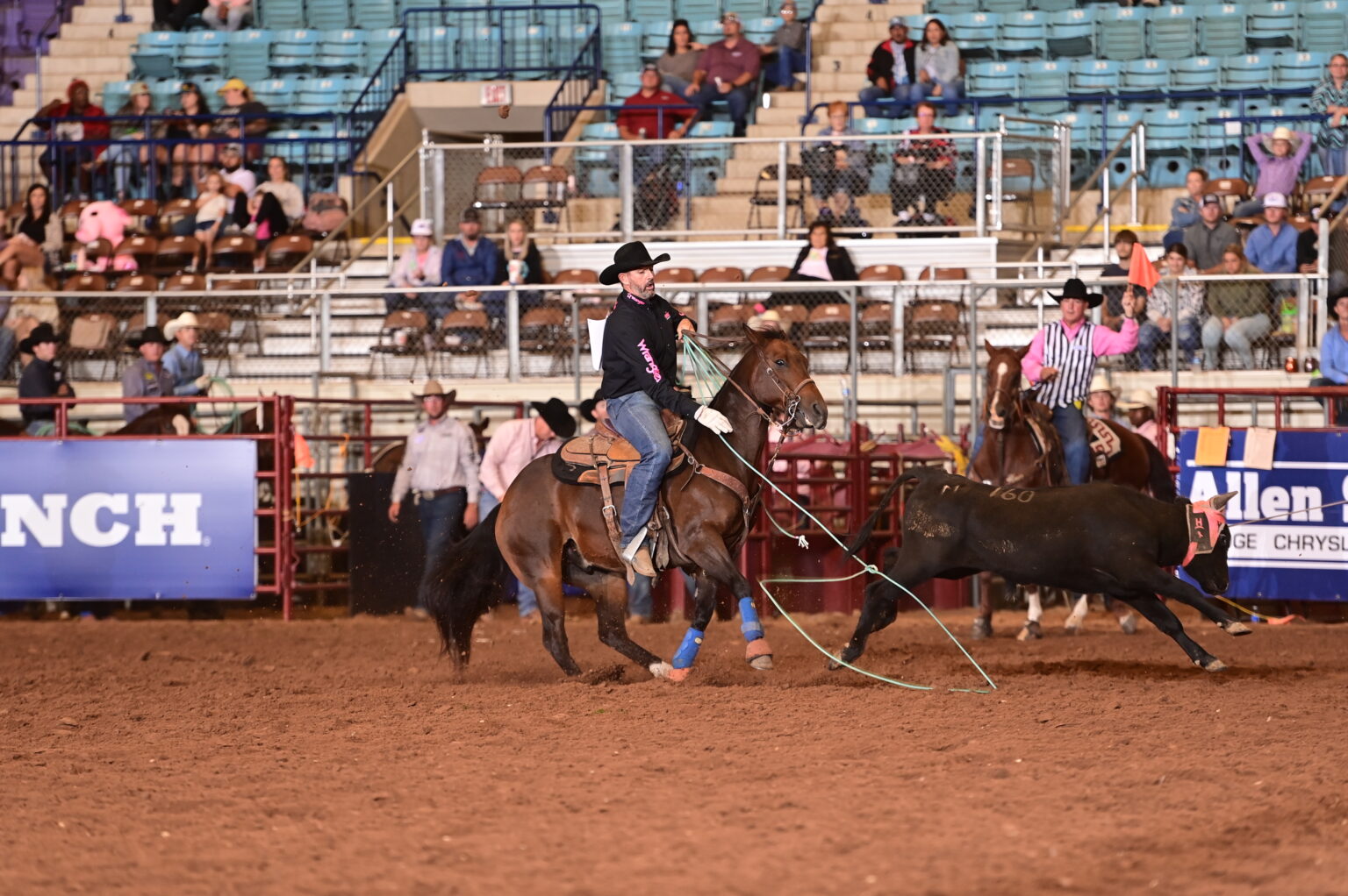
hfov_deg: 9.3
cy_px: 448
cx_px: 674
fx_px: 8307
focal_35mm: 222
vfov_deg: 6.2
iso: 1000
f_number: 3.5
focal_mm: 185
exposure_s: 1/250
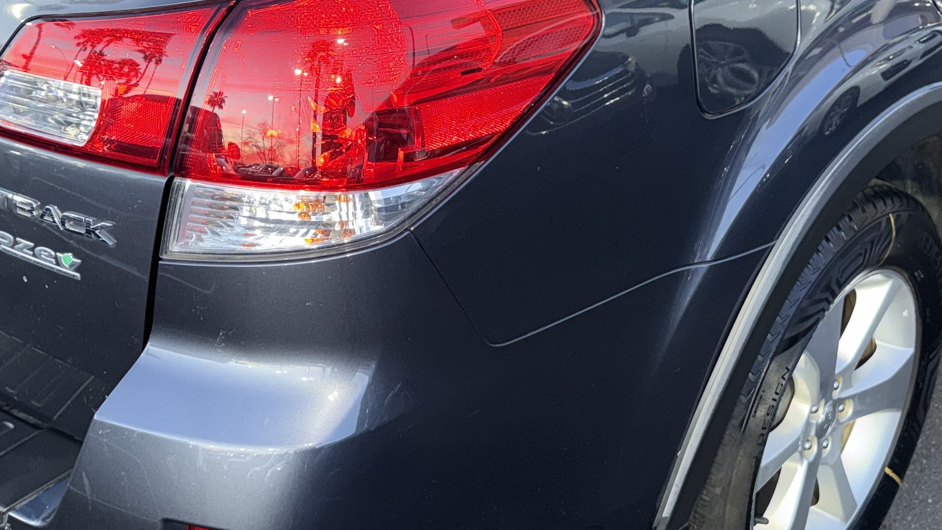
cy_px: 103
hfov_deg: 42.1
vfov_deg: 24.0
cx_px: 508
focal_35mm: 49
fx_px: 1224
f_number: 1.78
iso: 80
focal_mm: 6.76
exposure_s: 1/17
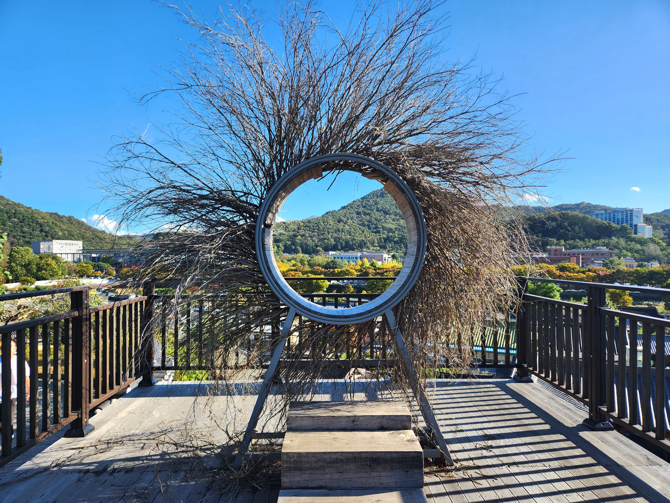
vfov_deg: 58.9
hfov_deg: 73.9
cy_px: 252
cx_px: 335
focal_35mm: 23
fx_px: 445
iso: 20
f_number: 1.8
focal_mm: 5.4
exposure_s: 1/909
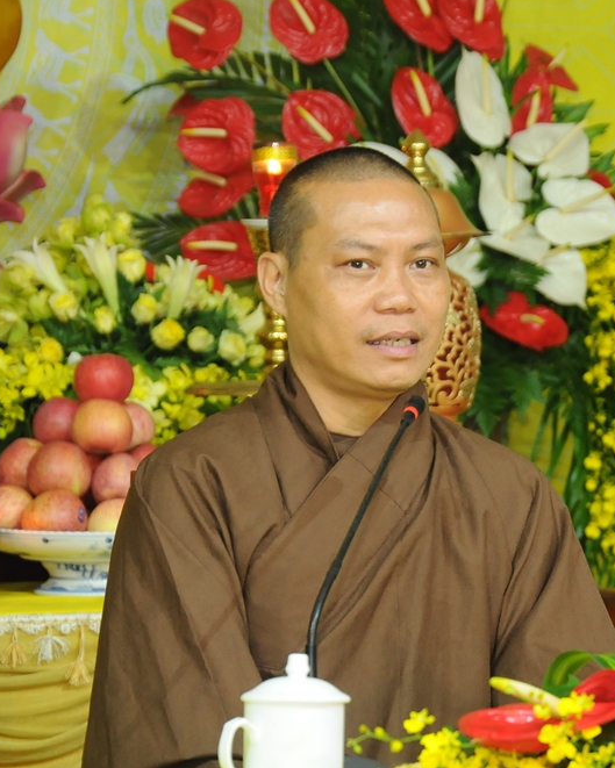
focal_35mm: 181
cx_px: 460
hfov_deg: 8.5
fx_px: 4111
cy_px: 383
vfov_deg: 10.7
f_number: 5.6
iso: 1250
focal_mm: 85
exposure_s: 1/15
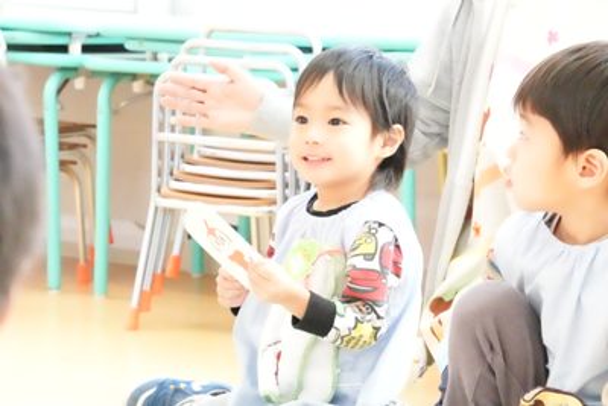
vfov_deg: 8.4
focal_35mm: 164
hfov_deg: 12.6
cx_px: 304
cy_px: 203
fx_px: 2762
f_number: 10
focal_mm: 109
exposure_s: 1/622
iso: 40000
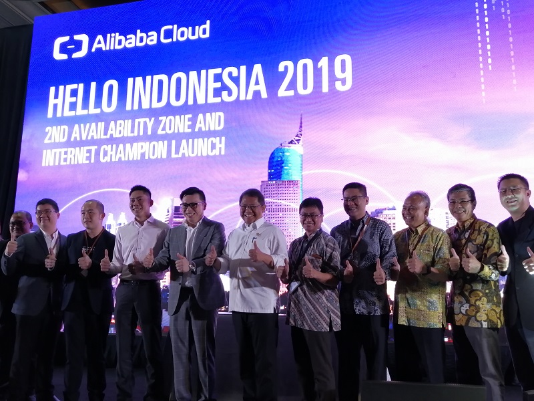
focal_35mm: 33
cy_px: 200
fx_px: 509
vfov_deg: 42.9
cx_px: 267
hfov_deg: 55.4
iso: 160
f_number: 1.8
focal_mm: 3.88
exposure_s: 1/50
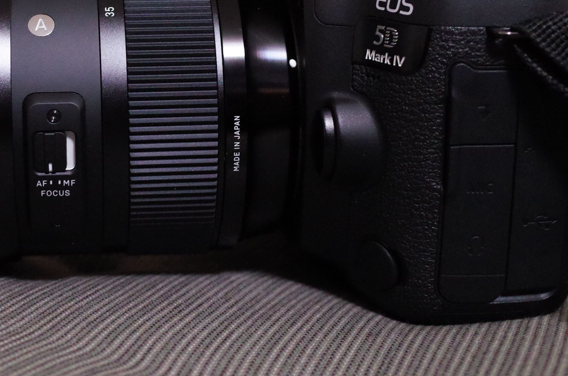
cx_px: 131
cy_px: 60
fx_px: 1055
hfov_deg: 29.6
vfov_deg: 19.9
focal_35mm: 67
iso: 2500
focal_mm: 18.3
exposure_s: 1/80
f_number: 2.8
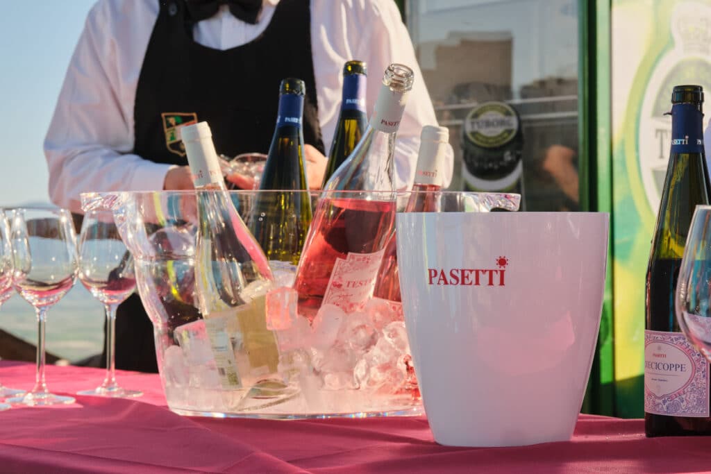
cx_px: 356
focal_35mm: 75
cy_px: 237
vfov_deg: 18.2
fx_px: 1481
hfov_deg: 27.0
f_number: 9
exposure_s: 1/320
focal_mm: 50
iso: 640
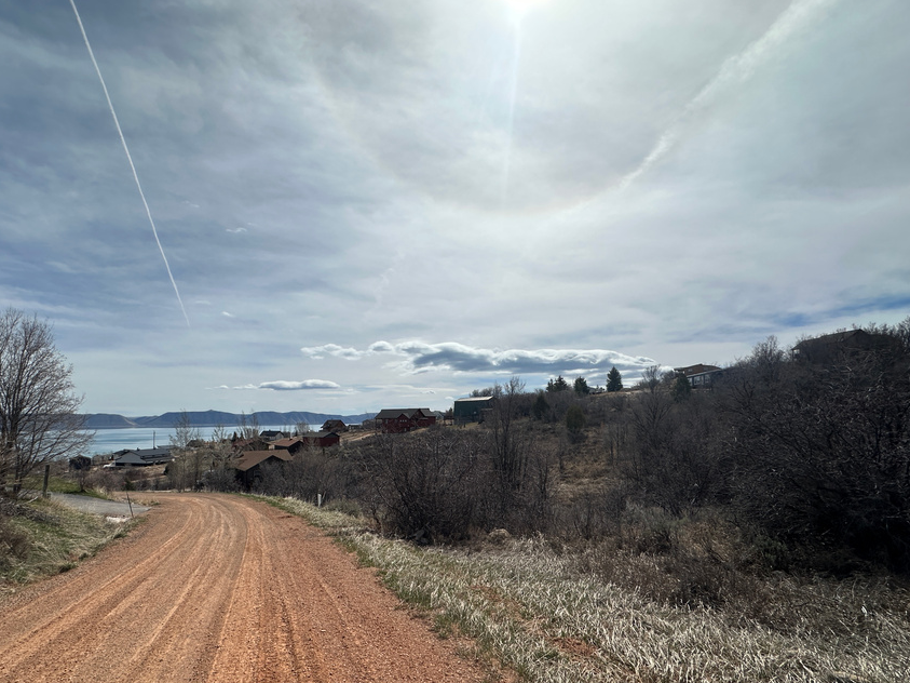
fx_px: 447
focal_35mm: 17
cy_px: 394
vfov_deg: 74.2
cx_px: 392
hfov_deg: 90.5
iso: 50
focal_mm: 2.22
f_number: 2.2
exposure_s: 1/7813
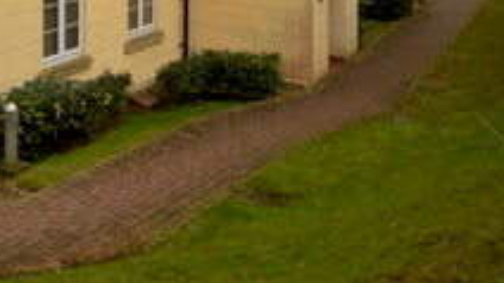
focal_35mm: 52
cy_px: -151
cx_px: -43
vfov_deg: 19.7
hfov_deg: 34.7
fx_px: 695
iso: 180
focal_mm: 10
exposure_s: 1/200
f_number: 6.3
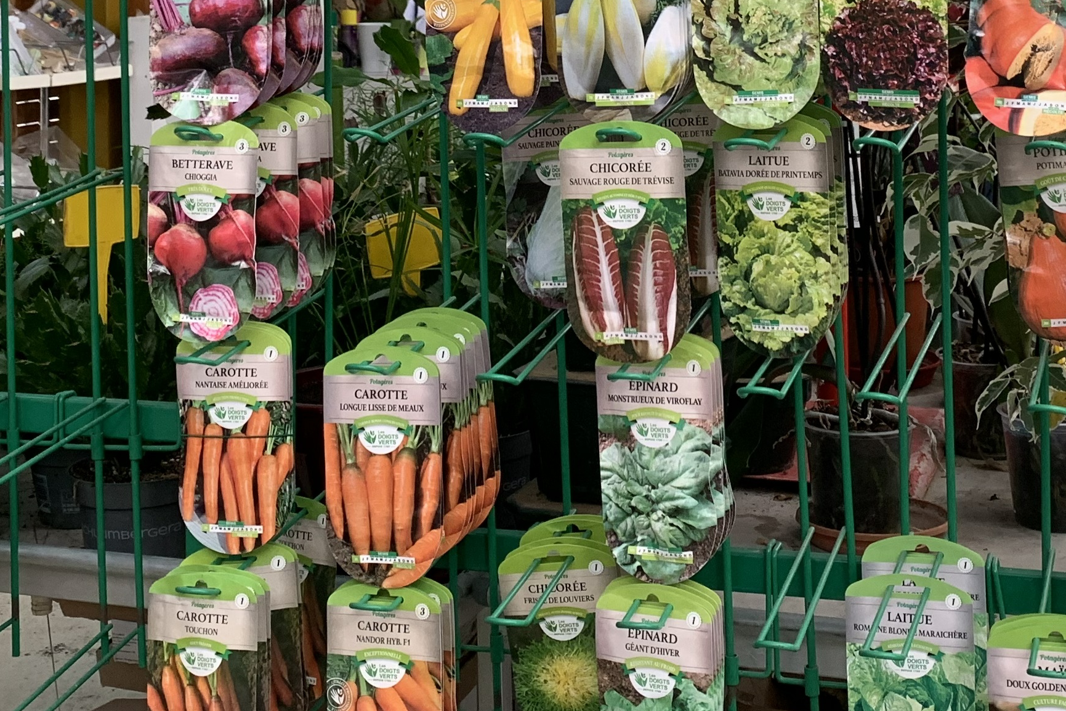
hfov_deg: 31.8
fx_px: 1865
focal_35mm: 63
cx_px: 619
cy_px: -30
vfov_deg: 20.7
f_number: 1.8
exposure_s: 1/90
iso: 100
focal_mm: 4.25
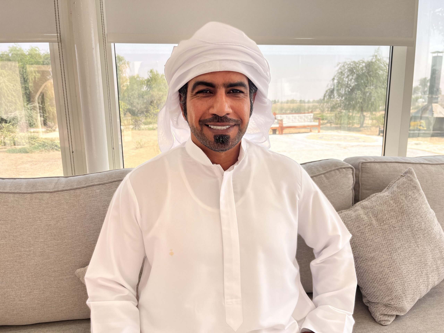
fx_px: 333
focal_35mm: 26
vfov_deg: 53.1
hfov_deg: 67.3
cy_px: 166
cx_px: 222
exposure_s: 1/351
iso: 50
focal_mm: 5.1
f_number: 1.6
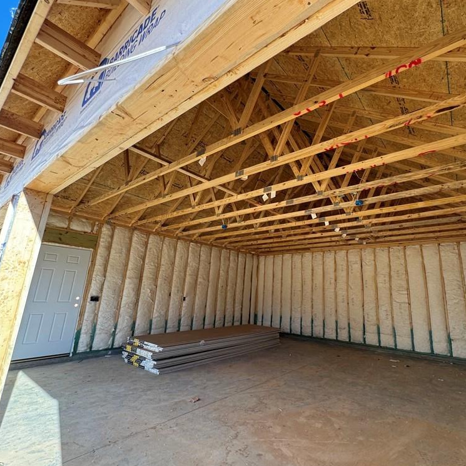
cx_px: 278
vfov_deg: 84.0
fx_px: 259
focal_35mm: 17
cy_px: 230
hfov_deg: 83.0
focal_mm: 2.22
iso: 40
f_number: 2.2
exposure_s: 1/148
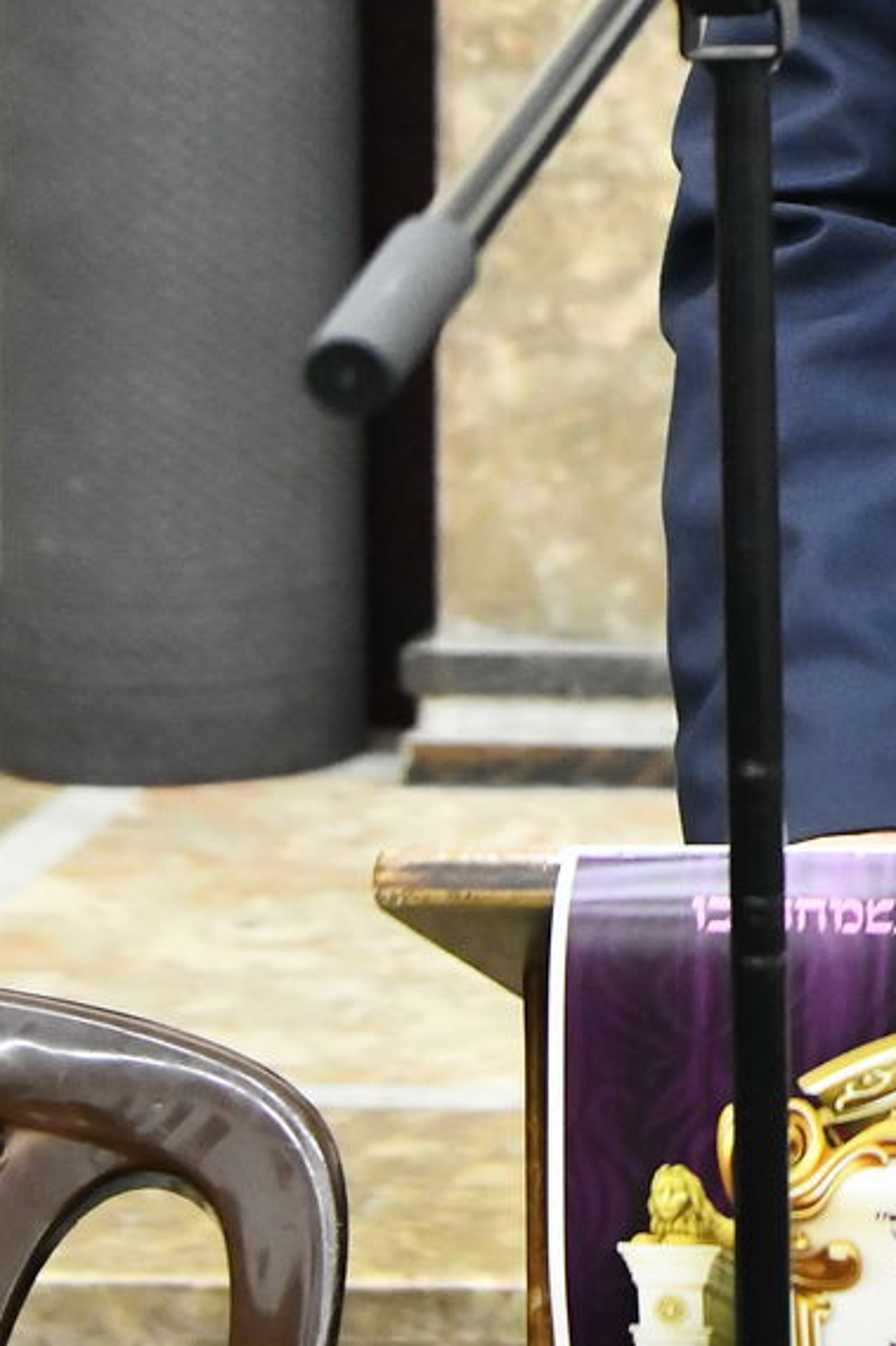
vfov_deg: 9.5
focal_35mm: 214
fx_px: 7994
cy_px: -308
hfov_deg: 6.3
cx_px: 1518
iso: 2500
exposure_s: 1/160
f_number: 5.6
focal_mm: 58
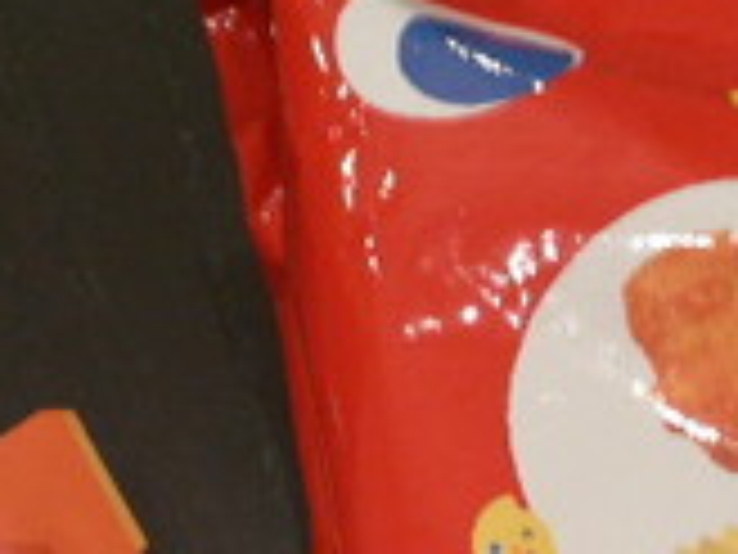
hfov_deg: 18.3
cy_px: 786
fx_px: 2281
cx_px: 468
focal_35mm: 107
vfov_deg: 13.2
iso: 100
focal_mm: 5.8
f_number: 2.8
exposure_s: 1/10
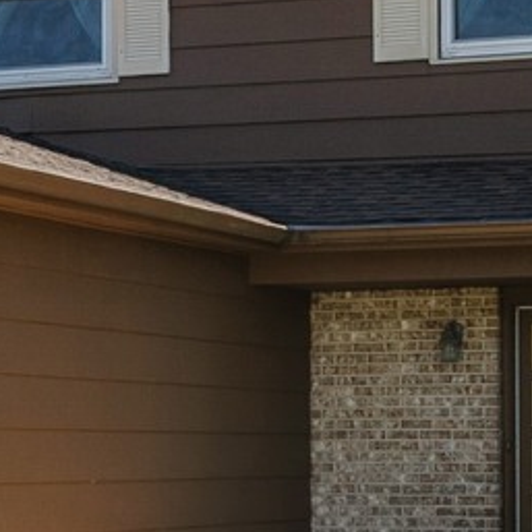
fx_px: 2886
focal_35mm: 166
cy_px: 128
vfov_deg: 10.5
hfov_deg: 10.5
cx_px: 113
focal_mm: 31
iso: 200
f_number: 8
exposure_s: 1/400
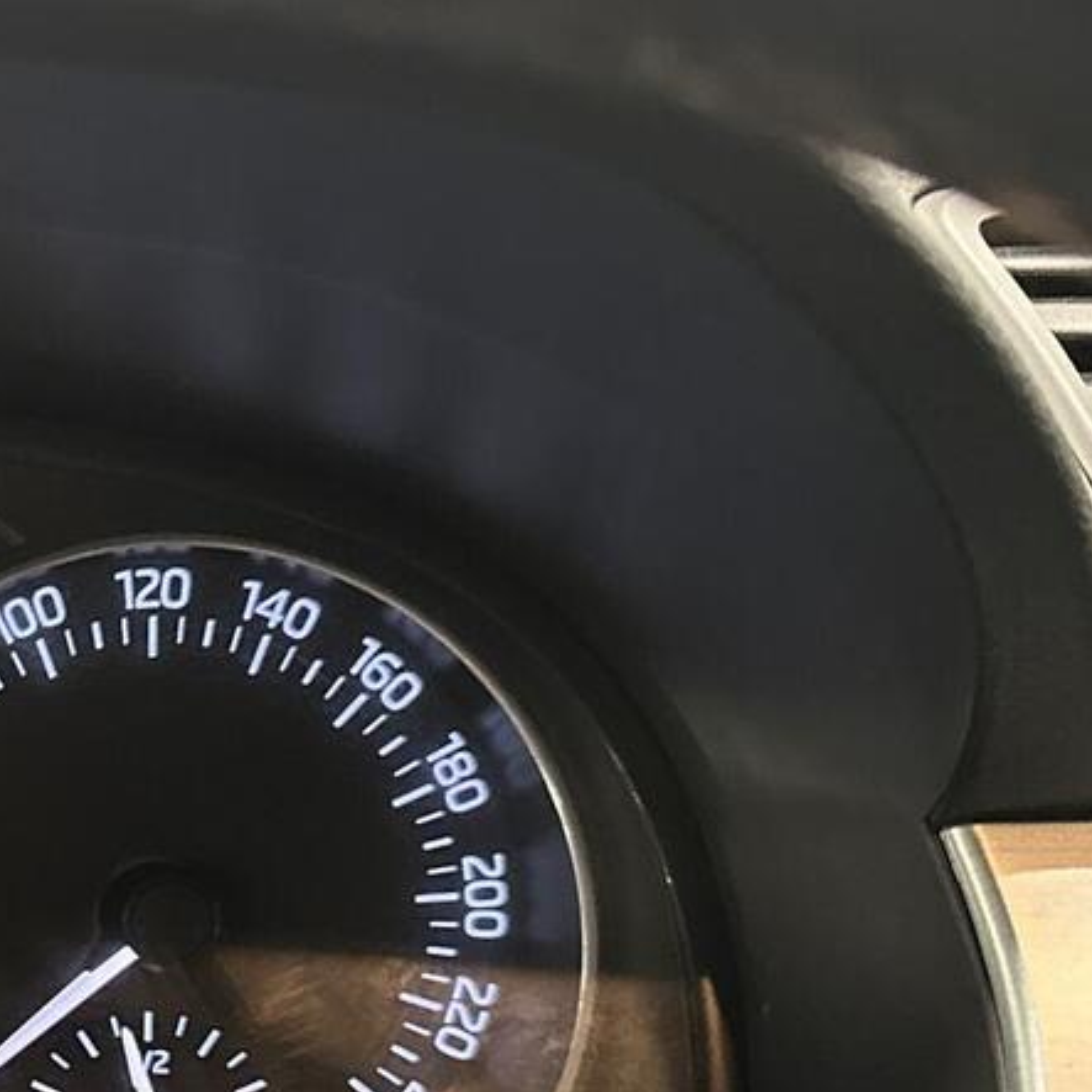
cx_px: -604
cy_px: 932
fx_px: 2463
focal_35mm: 69
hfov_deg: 20.8
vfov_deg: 24.4
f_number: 1.78
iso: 800
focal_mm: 6.86
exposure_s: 1/35
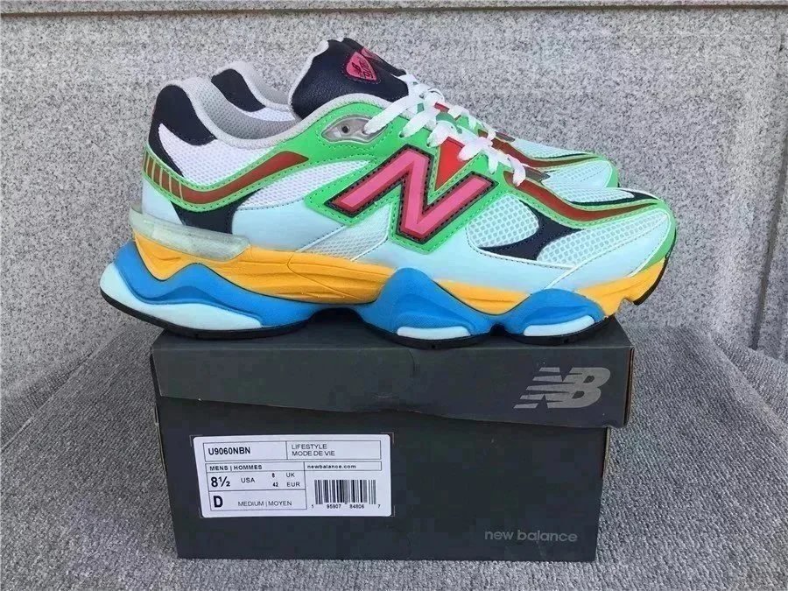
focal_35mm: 31
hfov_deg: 58.4
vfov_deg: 45.4
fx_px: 706
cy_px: 296
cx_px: 394
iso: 25
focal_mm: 3.3
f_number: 2.4
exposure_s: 1/348
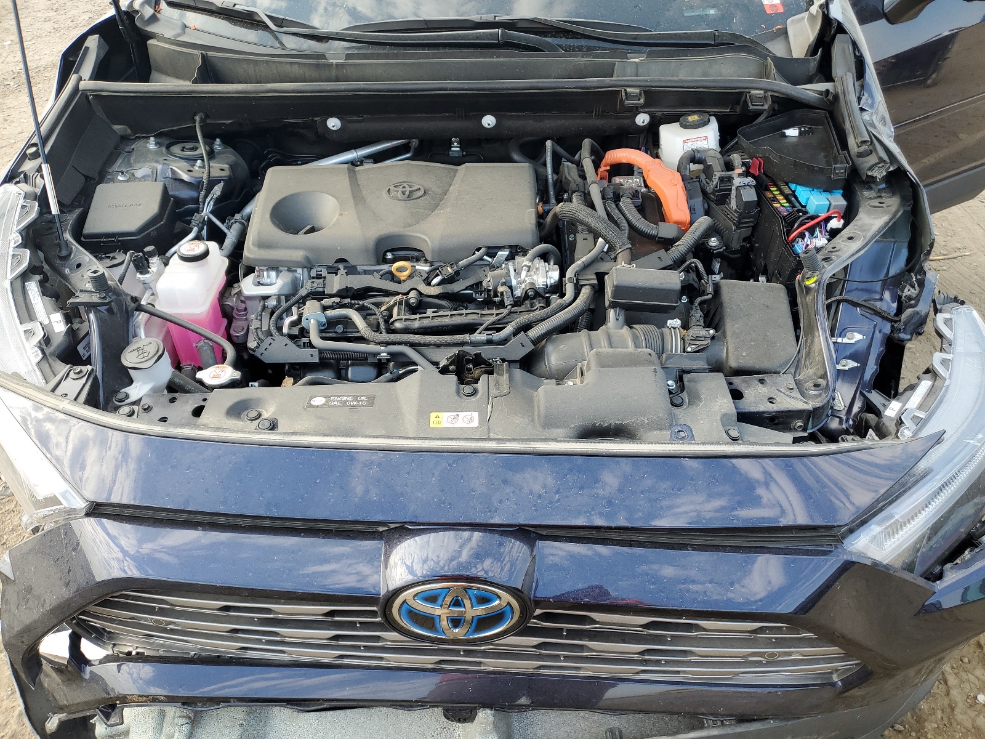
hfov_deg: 67.3
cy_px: 370
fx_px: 740
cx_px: 492
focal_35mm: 26
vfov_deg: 53.1
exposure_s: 1/370
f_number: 1.5
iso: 50
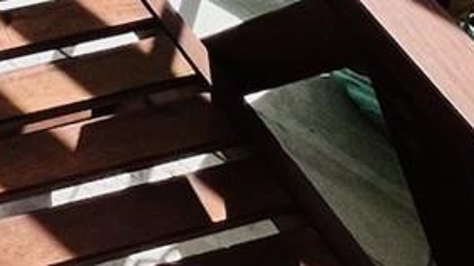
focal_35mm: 80
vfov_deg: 9.2
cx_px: -497
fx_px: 1005
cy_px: -683
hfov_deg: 17.7
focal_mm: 1.57
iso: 32
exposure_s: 1/2053
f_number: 1.8
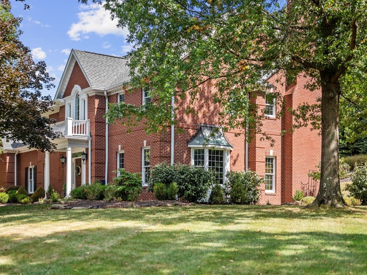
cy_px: 135
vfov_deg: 26.5
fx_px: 583
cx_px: 170
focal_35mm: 55
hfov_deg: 34.9
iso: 400
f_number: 1.8
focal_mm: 50
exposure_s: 1/8000
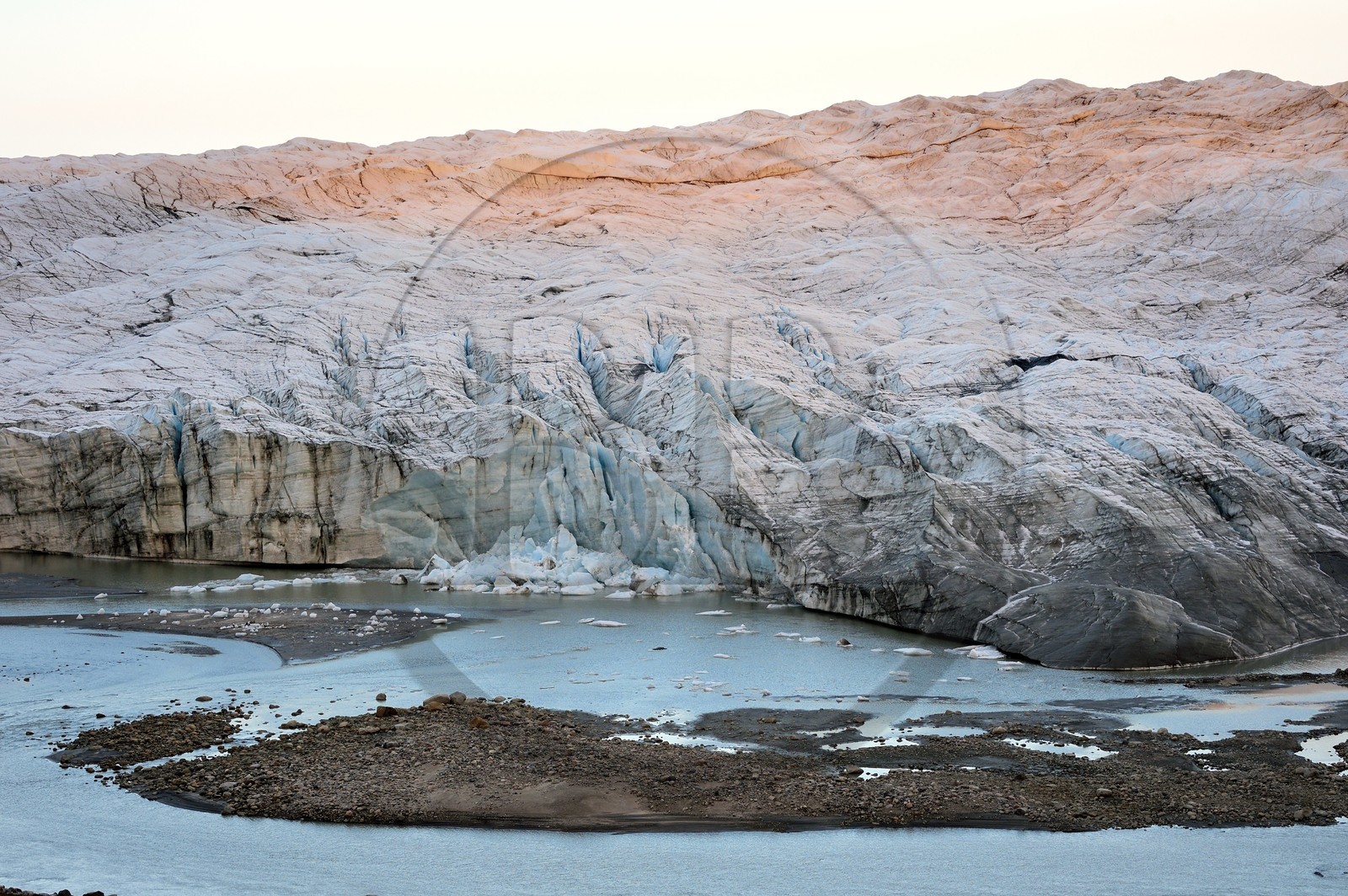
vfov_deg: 18.2
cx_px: 674
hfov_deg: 27.0
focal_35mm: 75
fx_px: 2806
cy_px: 448
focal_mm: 75
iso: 800
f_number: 8
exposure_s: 1/200
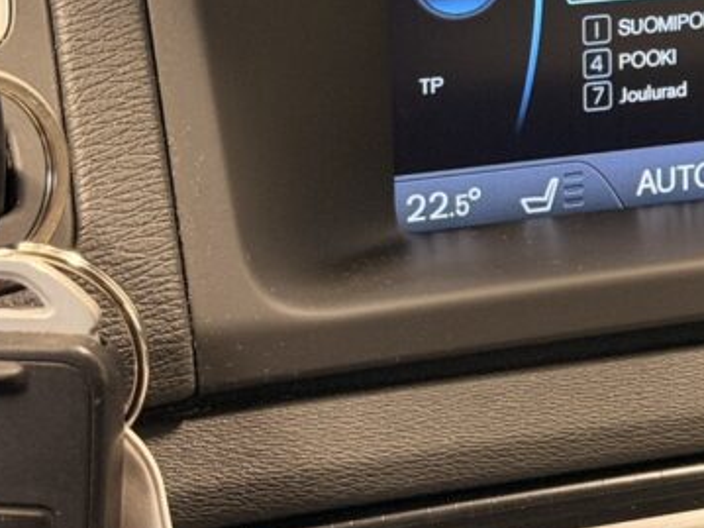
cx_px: 757
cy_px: -102
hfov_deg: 14.1
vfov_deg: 10.6
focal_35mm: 137
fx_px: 2785
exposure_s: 1/33
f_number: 1.78
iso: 250
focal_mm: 6.76
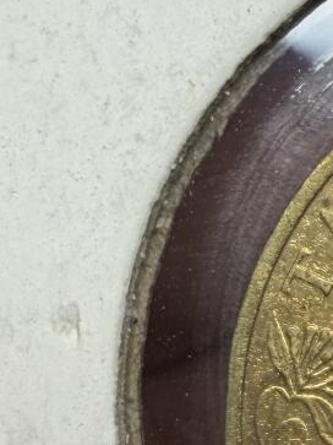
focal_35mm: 129
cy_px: 440
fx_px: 1656
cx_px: 640
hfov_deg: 10.6
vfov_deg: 15.0
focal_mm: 2.22
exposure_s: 1/261
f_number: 2.2
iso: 40
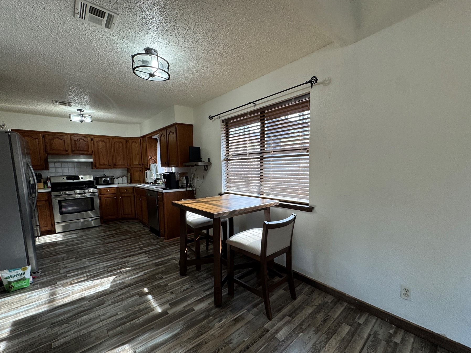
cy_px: 187
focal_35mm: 15
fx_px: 204
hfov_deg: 98.0
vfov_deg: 81.7
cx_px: 252
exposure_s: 1/120
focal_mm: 2.22
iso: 125
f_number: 2.2
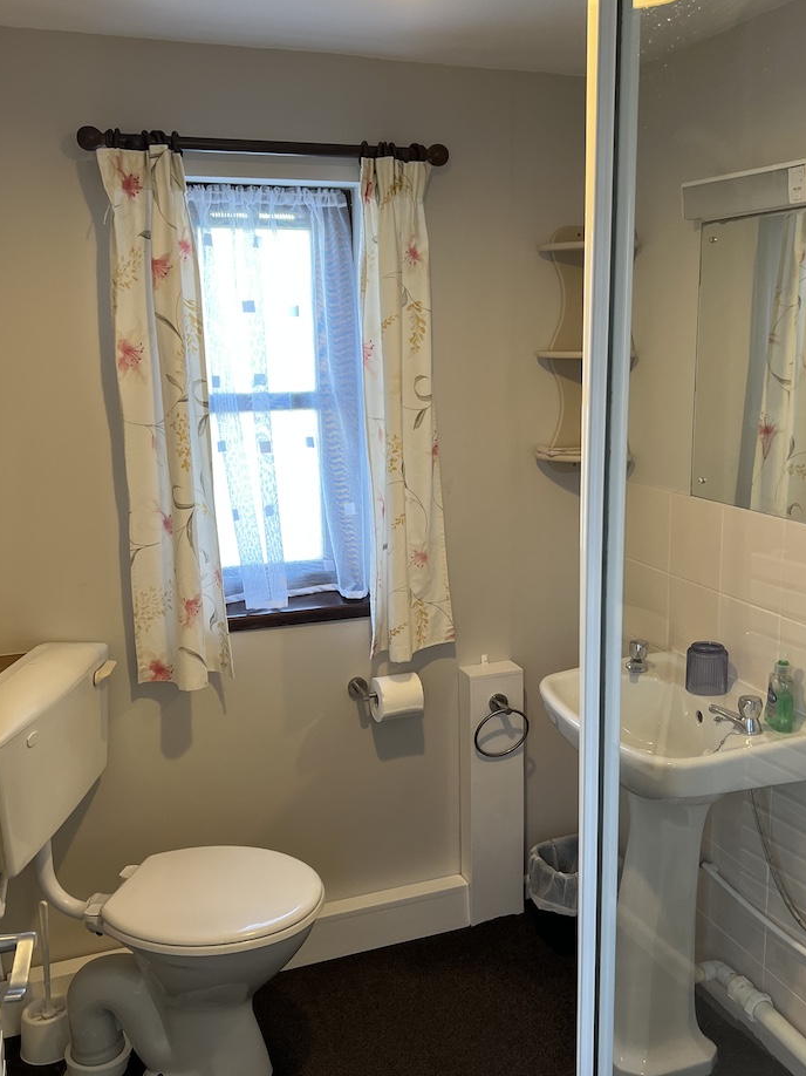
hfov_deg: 41.7
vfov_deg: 54.0
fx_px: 1056
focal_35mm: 34
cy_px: 532
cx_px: 445
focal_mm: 5.7
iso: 125
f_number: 1.5
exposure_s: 1/121
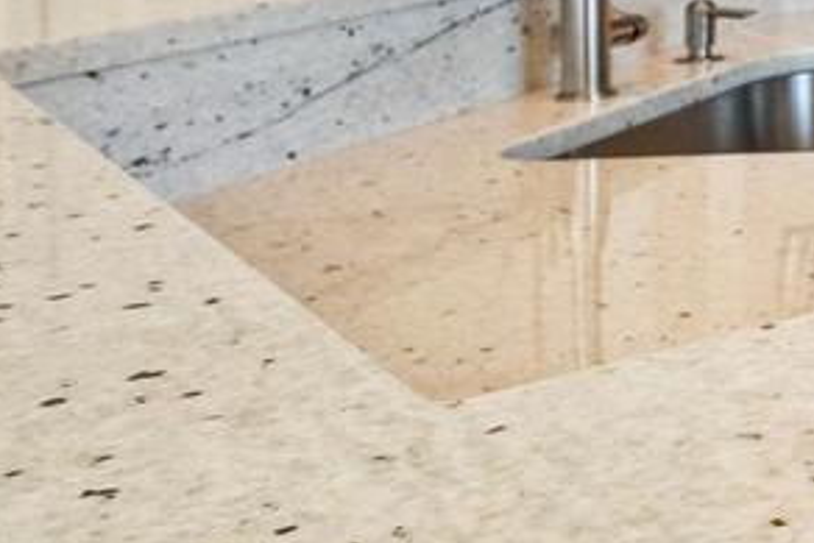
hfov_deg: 16.4
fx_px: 1561
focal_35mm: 69
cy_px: -142
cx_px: 1840
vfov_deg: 18.5
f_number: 8
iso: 400
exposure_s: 1/1250
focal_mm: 14
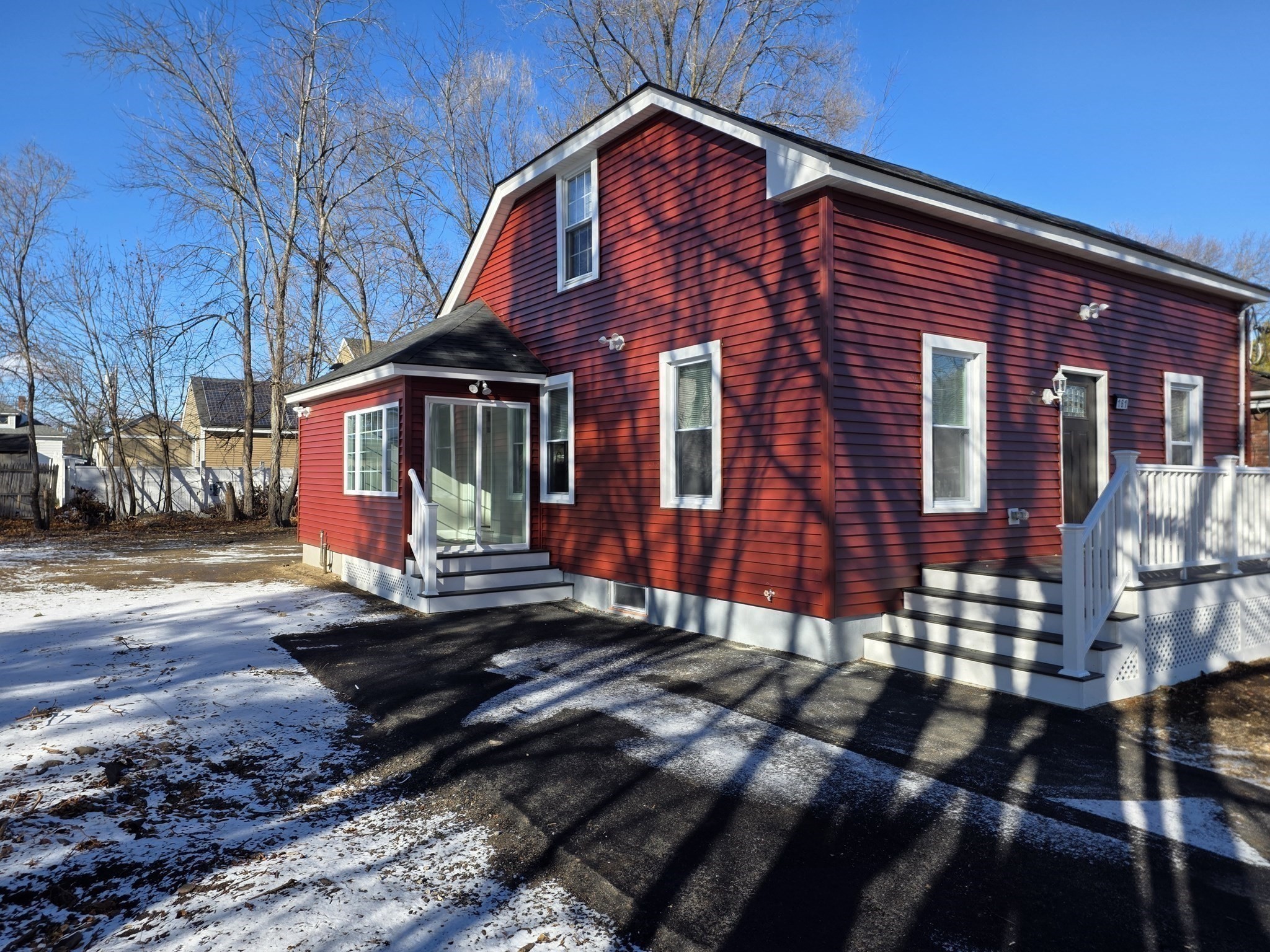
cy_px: 476
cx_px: 635
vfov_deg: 58.9
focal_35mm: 23
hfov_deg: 73.9
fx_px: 844
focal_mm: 6.25
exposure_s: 1/3160
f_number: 1.7
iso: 80
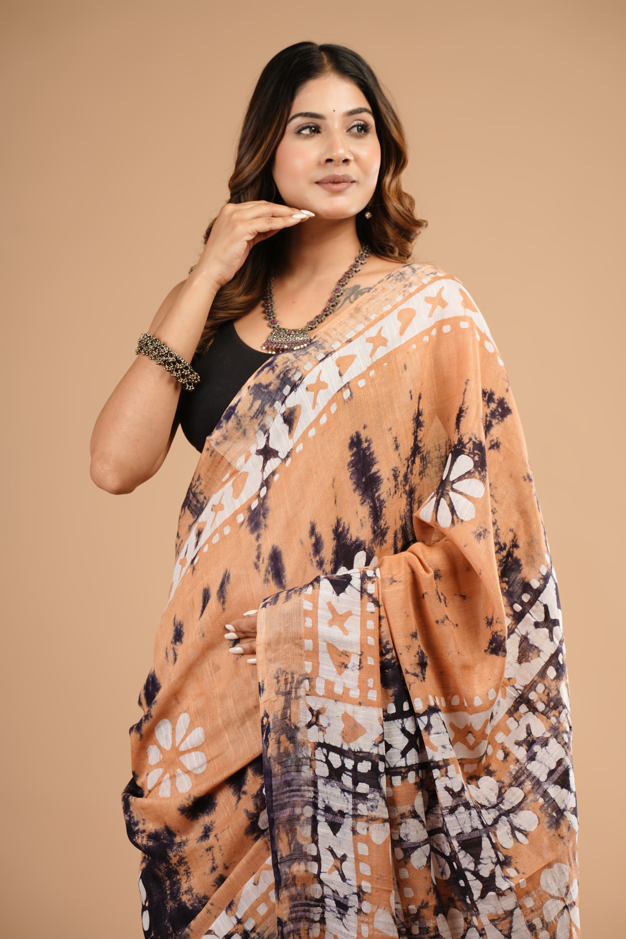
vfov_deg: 14.3
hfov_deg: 9.6
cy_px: 470
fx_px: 3730
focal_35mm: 143
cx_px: 313
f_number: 7.1
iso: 125
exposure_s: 1/125
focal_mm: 143
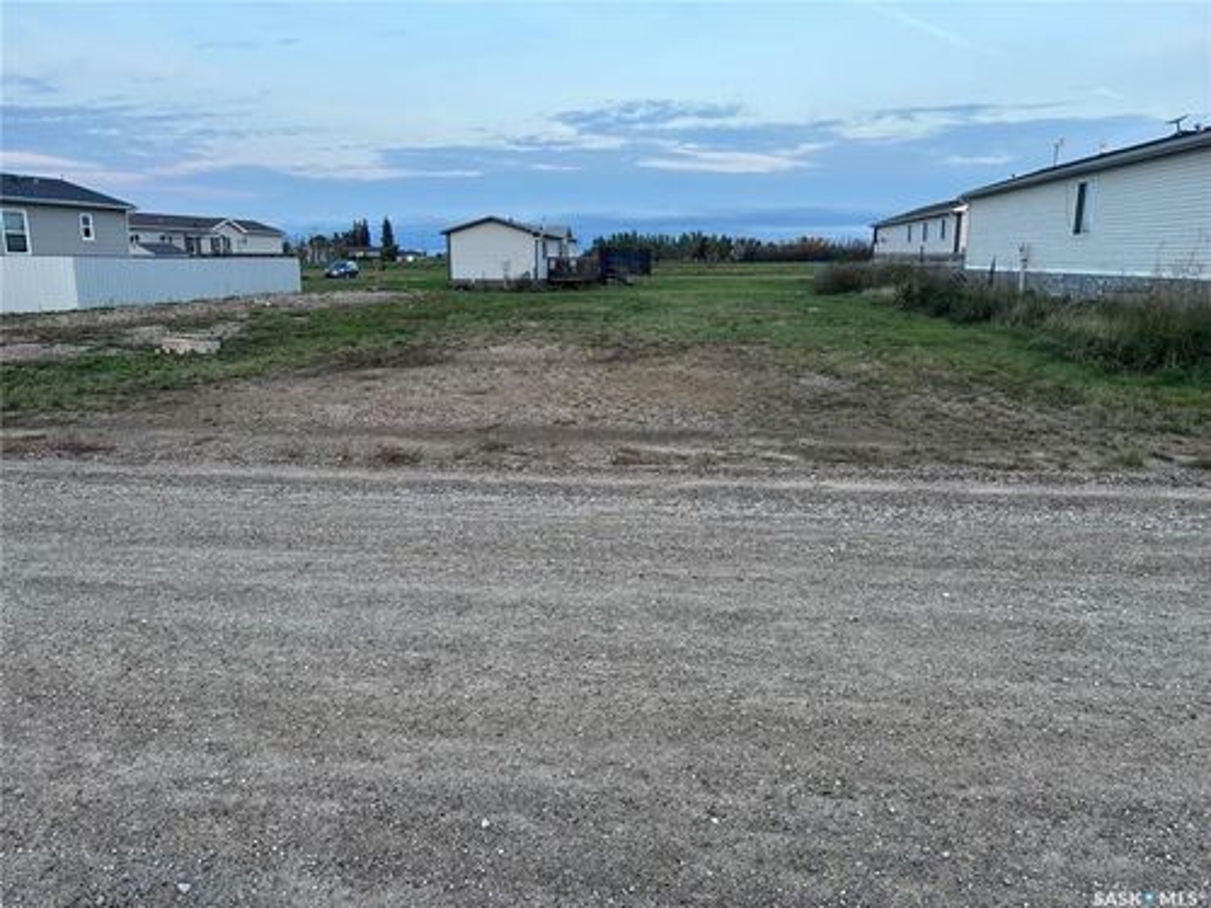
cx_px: 606
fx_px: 910
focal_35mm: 26
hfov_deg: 67.3
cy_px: 454
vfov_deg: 53.1
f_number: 1.6
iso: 80
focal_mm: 5.96
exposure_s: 1/121
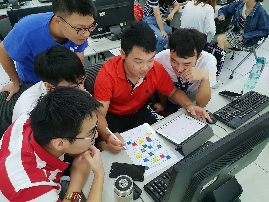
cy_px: 101
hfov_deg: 67.3
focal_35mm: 26
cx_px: 134
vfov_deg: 53.1
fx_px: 202
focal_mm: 4.3
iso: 250
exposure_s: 1/33
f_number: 2.4
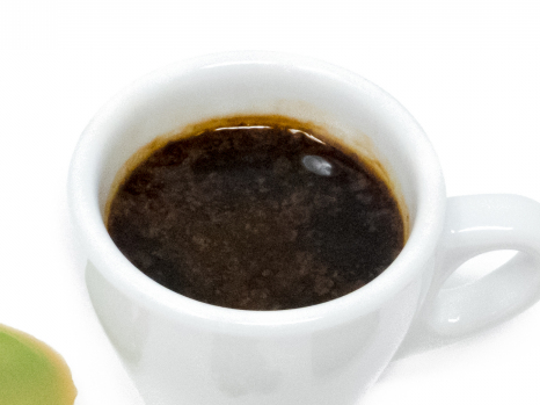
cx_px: 388
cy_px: 390
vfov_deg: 7.5
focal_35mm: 197
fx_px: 3072
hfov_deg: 10.0
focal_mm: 35
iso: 8000
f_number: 11
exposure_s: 1/340
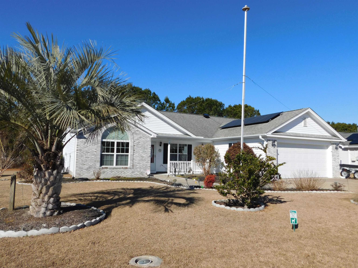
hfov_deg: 69.4
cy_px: 134
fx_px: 259
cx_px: 179
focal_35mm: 25
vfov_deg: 54.9
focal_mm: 4.5
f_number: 6.2
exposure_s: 1/640
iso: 125
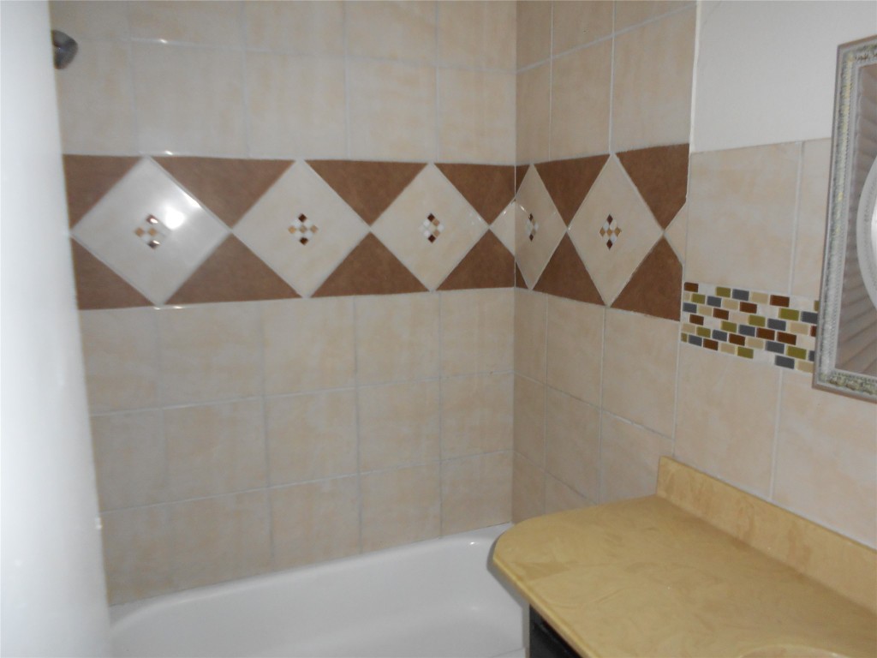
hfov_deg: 67.3
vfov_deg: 53.1
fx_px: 659
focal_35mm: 26
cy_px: 329
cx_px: 438
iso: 200
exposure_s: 1/25
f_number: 3.2
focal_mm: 4.6
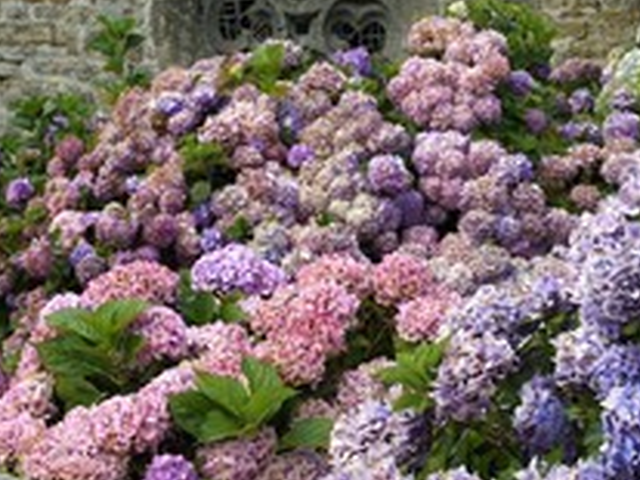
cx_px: 490
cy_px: 195
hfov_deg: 14.3
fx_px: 2531
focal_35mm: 137
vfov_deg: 10.8
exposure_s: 1/60
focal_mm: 70
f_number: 14
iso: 200
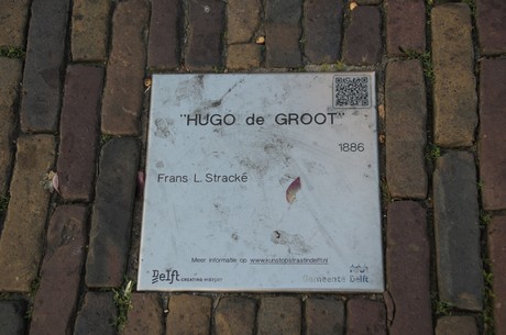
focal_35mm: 52
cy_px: 168
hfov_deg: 37.9
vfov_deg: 25.7
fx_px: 737
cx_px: 253
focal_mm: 35
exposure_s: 1/80
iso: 100
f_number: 5
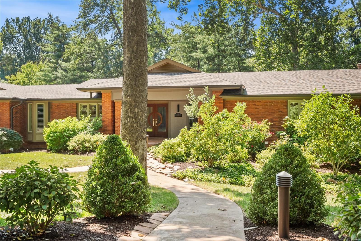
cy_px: 120
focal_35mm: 36
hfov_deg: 53.1
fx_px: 361
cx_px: 180
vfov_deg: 36.9
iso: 400
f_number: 6.3
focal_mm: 18
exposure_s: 1/60
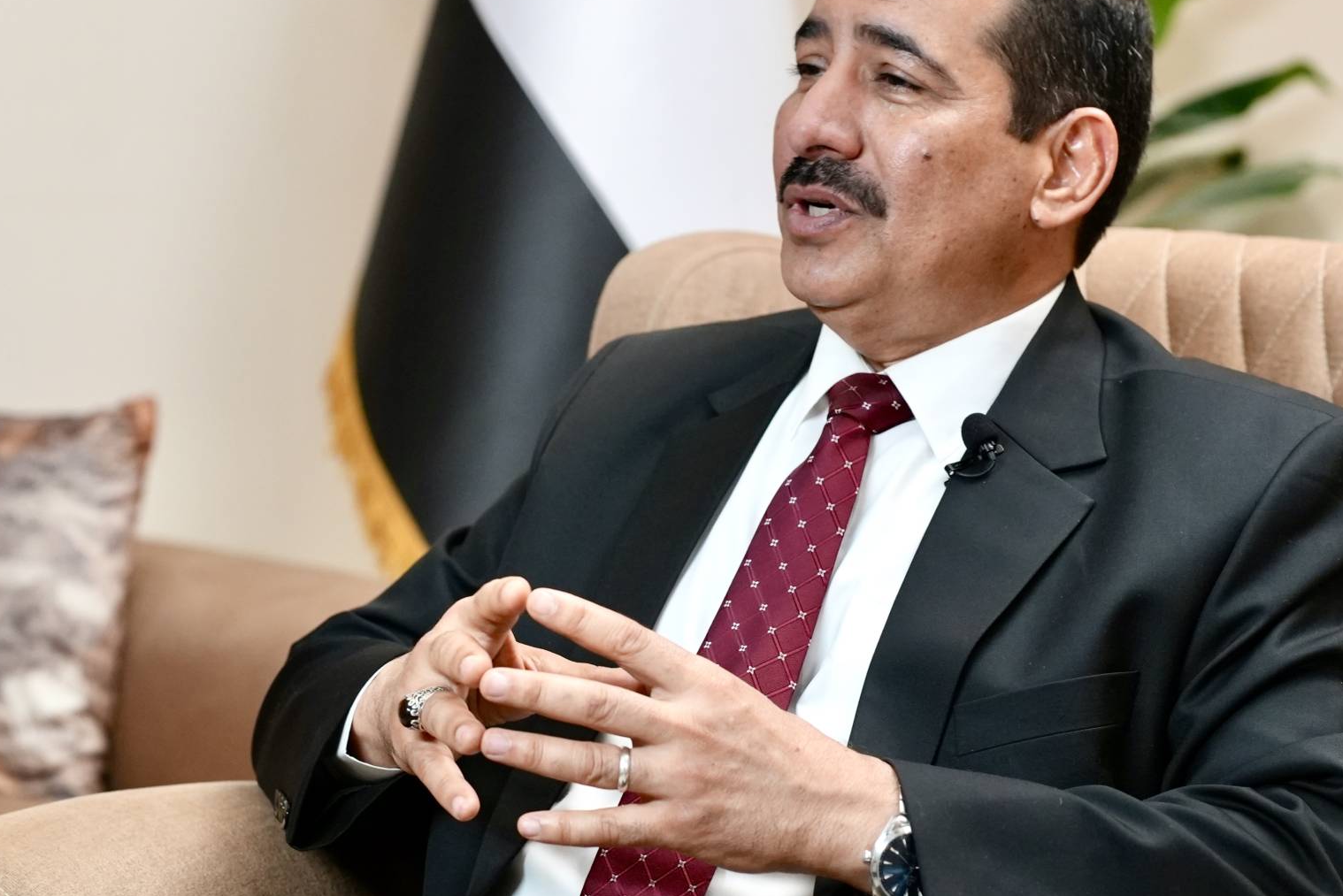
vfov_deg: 12.2
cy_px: 379
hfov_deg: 18.3
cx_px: 662
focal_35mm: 112
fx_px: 4179
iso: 3200
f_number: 4
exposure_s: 1/160
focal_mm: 85
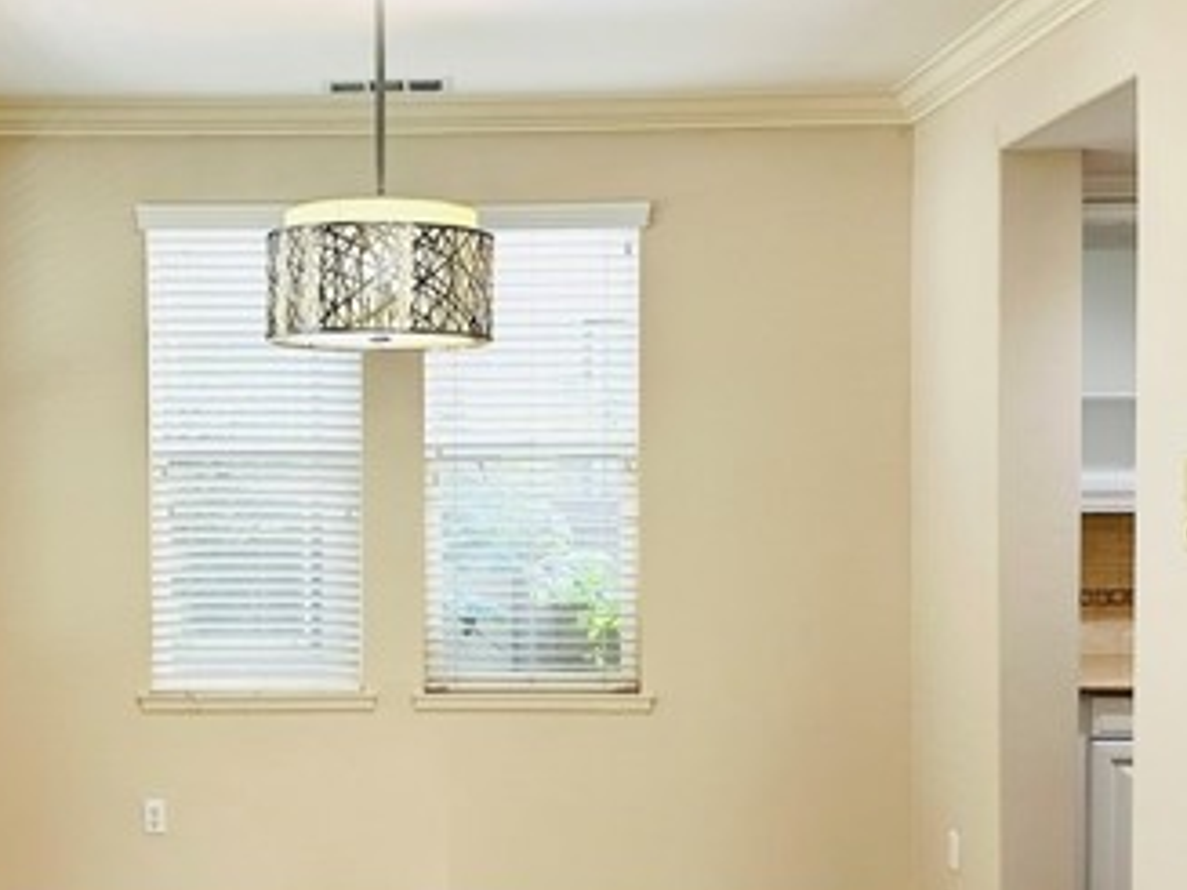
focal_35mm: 47
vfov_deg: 30.8
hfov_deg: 39.7
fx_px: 1611
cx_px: 356
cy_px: 516
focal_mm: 6.86
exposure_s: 1/120
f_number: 1.78
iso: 200
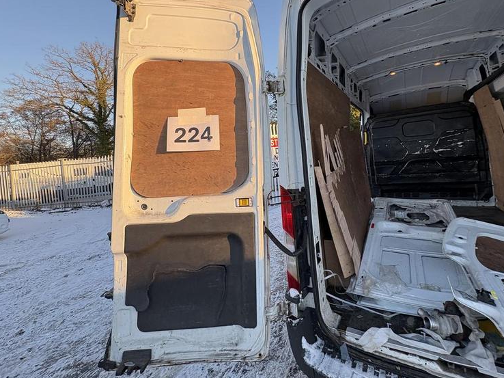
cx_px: 270
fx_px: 247
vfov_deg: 73.9
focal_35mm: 17
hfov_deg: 90.9
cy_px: 151
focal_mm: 2.22
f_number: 2.2
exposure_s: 1/188
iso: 40
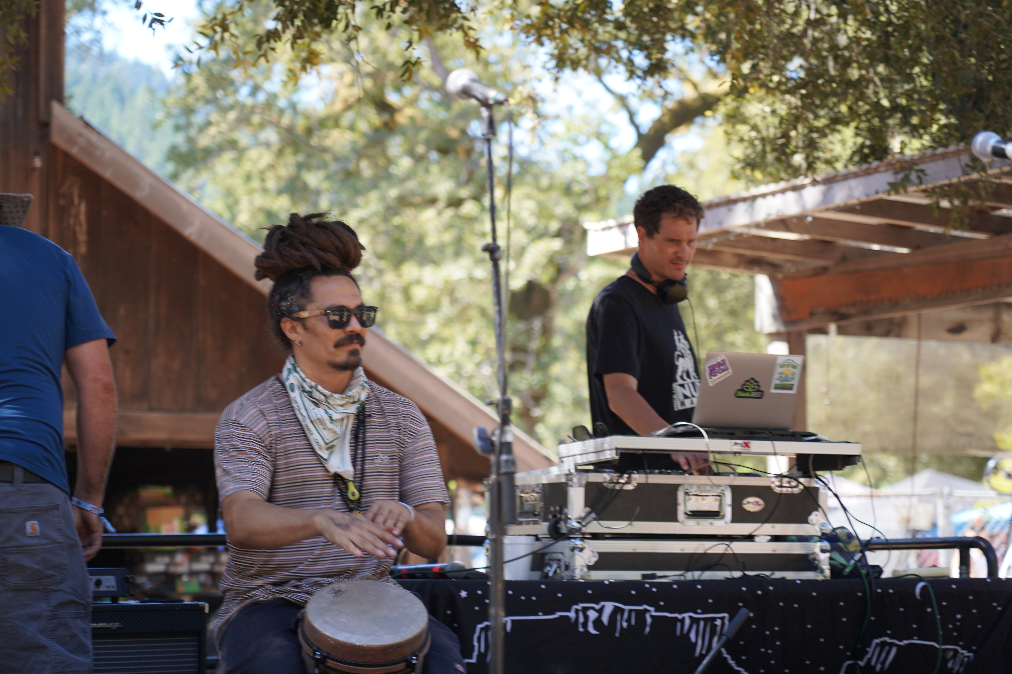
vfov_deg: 13.0
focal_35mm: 105
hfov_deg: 19.5
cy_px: 337
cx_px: 506
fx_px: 2951
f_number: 4
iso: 200
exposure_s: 1/160
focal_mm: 105
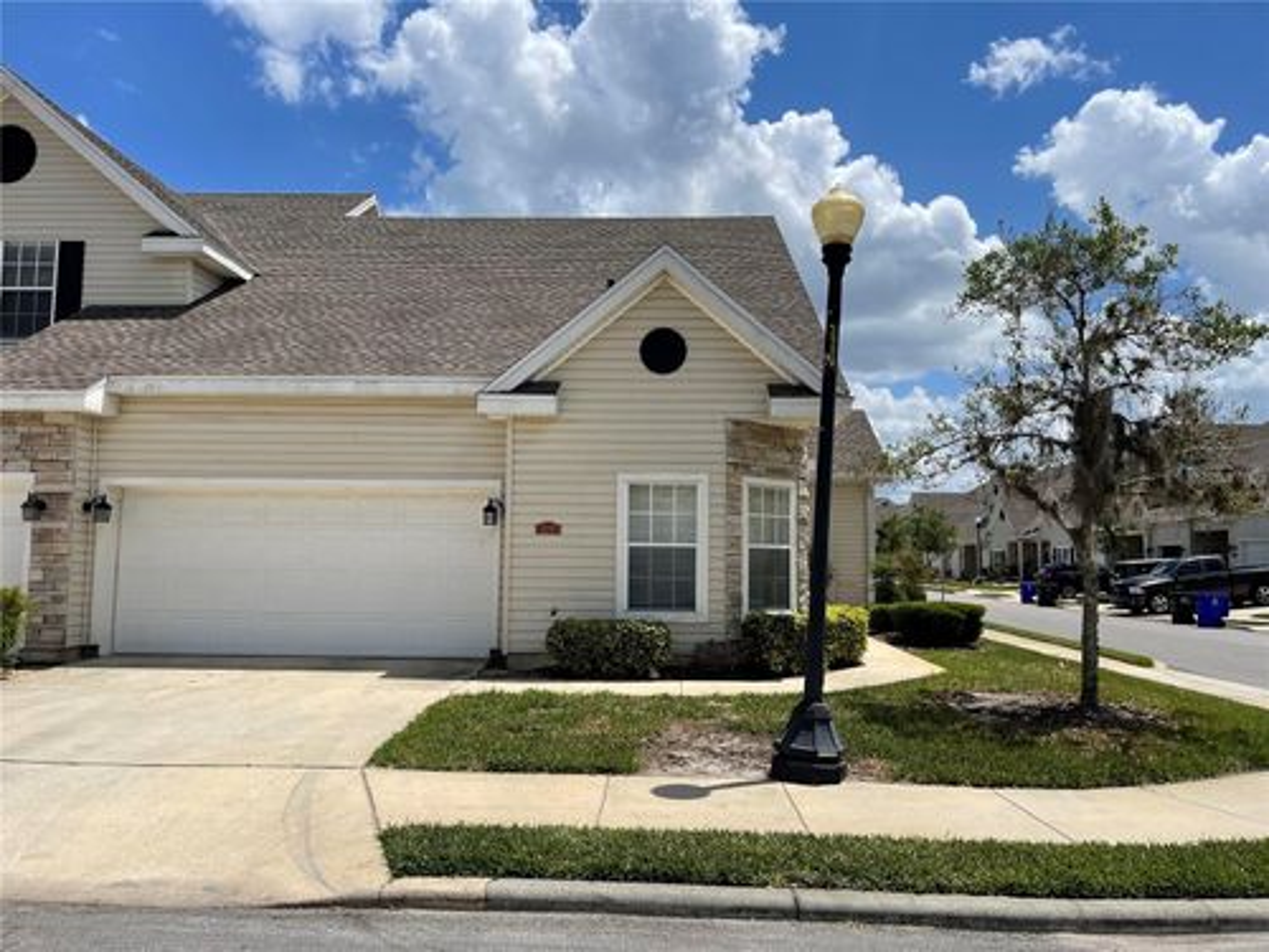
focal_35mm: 26
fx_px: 953
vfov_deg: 53.1
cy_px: 476
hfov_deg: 67.3
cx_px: 634
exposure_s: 1/6250
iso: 32
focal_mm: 5.1
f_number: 1.6
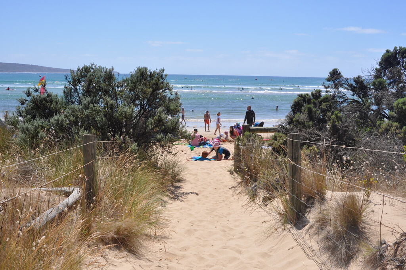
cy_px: 135
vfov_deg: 31.8
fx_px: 473
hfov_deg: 46.5
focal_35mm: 42
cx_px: 203
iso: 200
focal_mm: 28
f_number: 10
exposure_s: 1/400
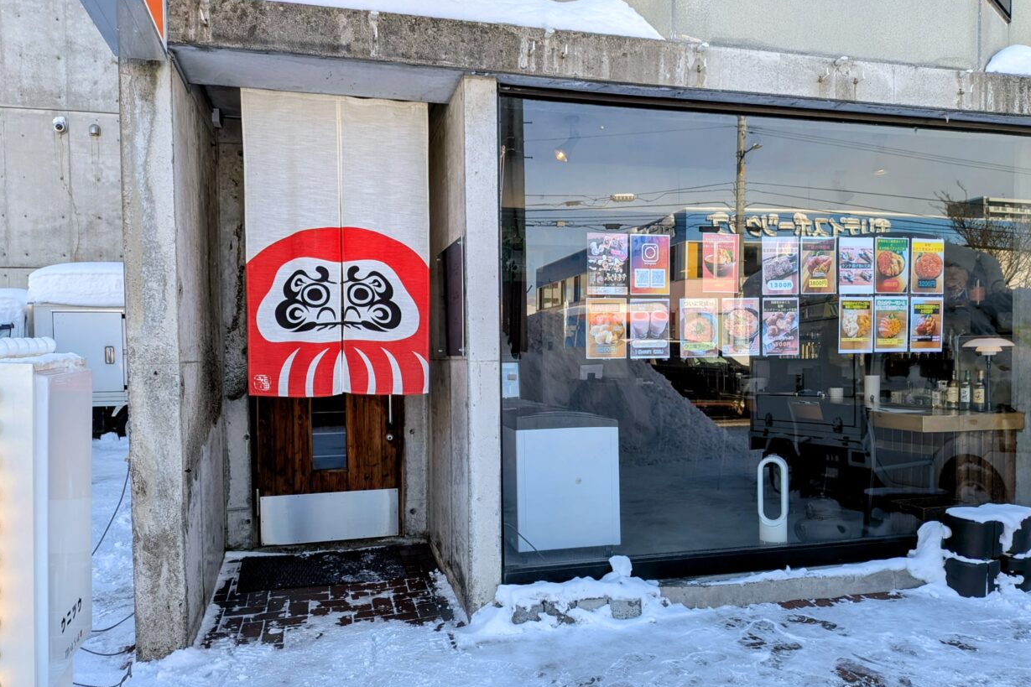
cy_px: 400
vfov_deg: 49.3
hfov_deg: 69.4
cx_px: 535
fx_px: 744
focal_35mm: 26
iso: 27
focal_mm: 4.53
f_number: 1.7
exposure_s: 1/720
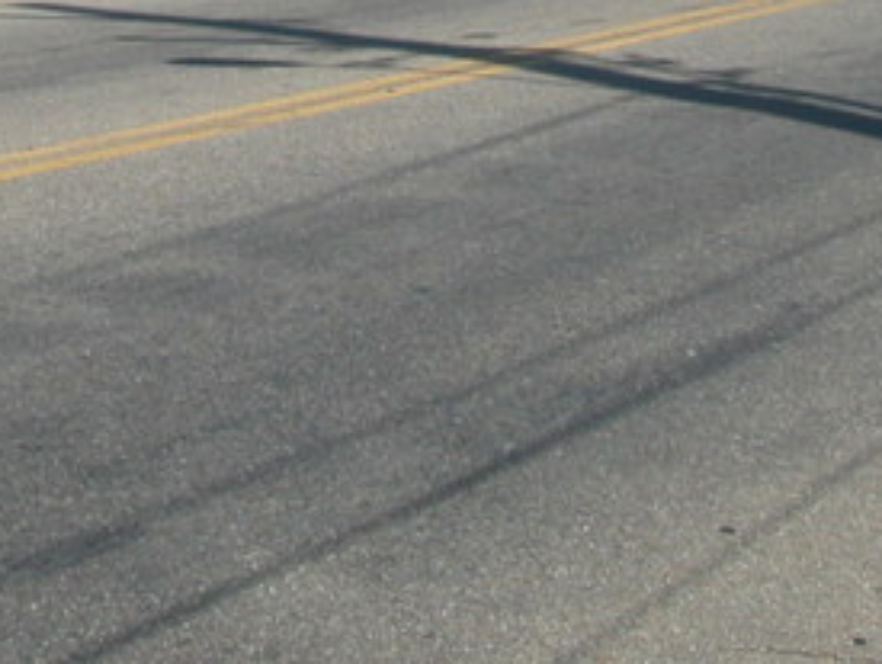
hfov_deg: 16.0
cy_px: -439
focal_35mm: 122
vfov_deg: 11.5
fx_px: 3113
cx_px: 186
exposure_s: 1/372
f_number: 6.3
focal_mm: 8.9
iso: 100
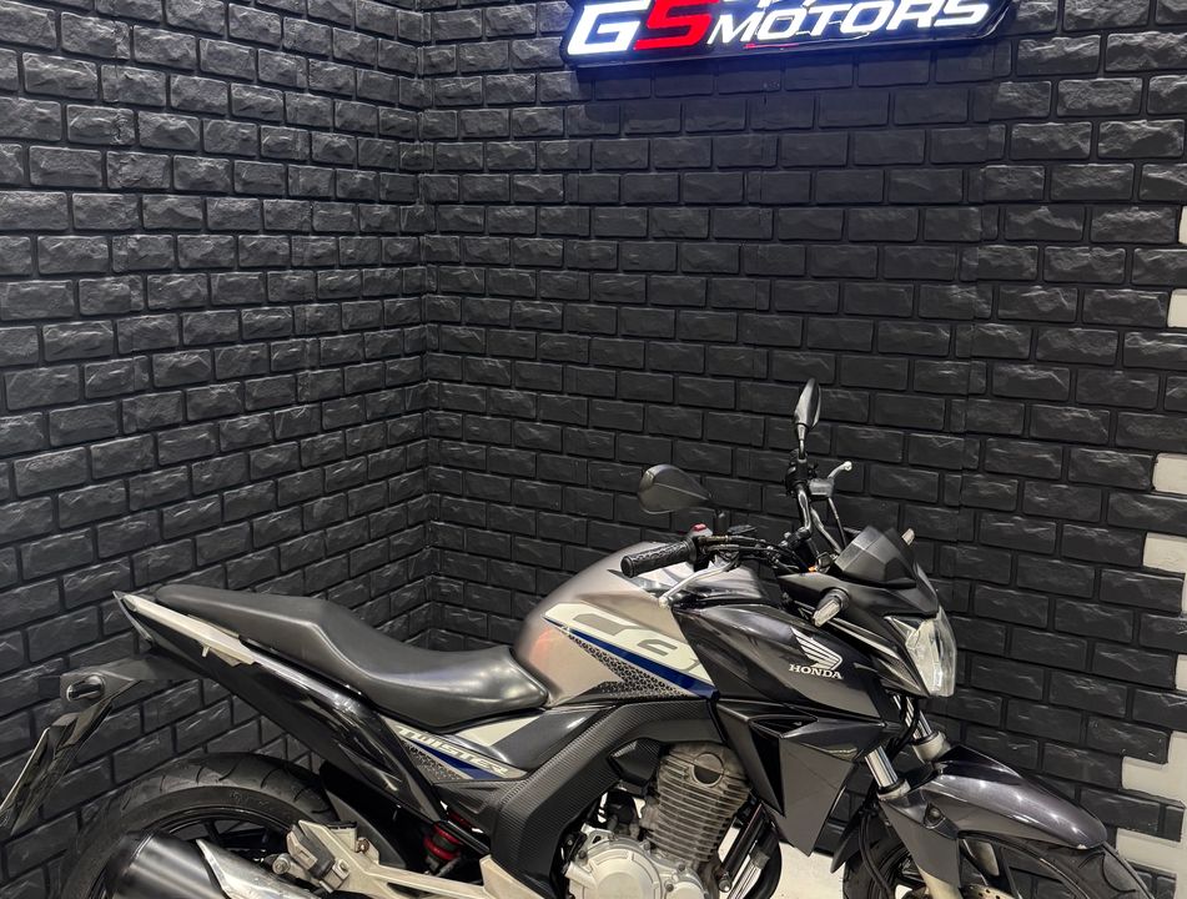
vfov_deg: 57.1
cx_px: 594
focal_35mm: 24
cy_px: 450
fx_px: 826
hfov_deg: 71.4
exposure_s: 1/60
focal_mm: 6.76
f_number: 1.78
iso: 400
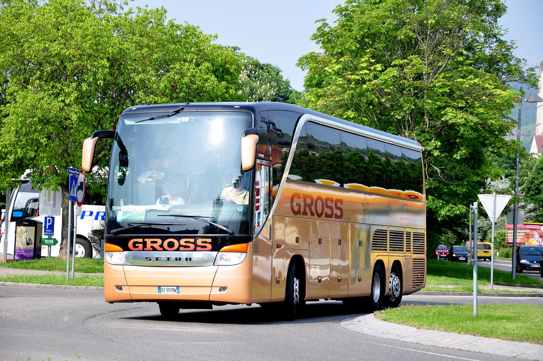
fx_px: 1582
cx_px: 272
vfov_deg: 13.0
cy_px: 180
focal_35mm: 105
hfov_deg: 19.5
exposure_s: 1/400
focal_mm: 70
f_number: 5.3
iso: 200
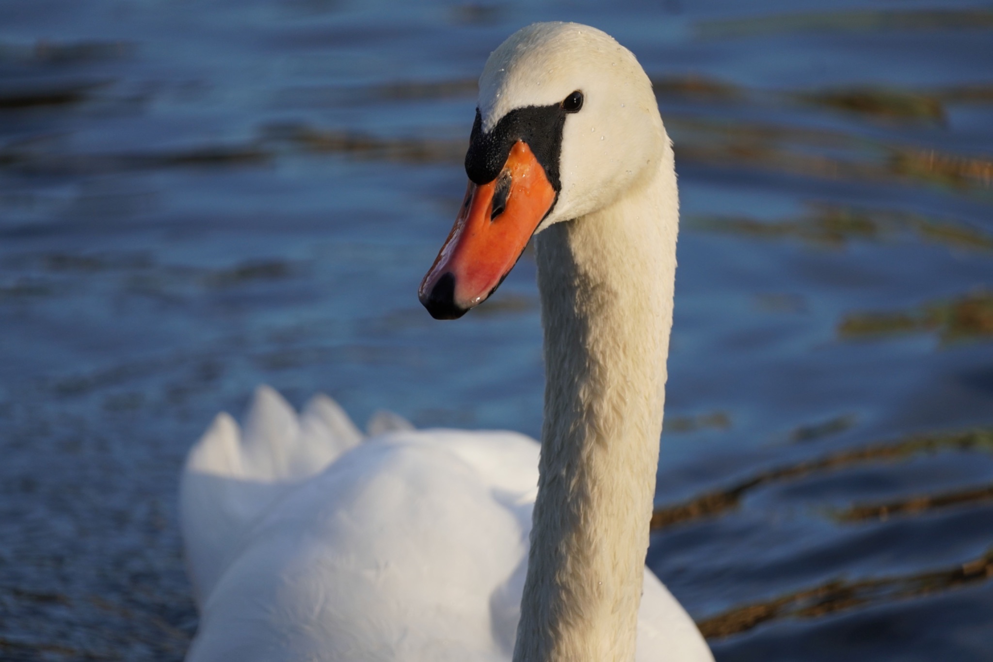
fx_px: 14479
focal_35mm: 525
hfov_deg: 3.9
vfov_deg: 2.6
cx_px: 496
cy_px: 331
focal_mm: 350
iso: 320
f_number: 6.3
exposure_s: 1/500
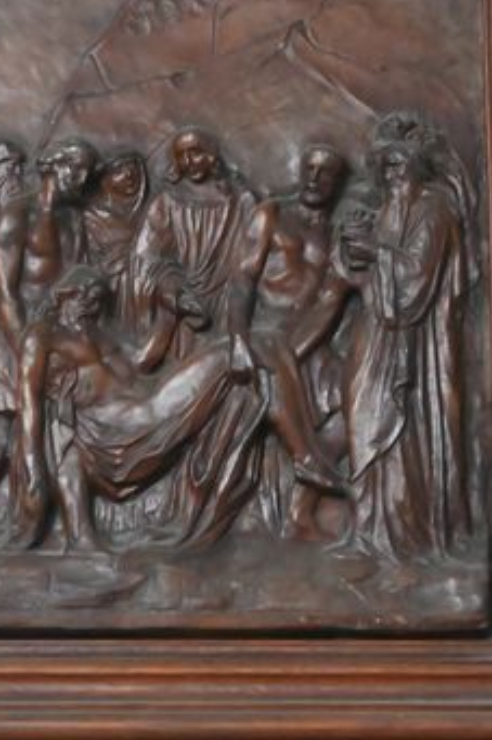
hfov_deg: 9.0
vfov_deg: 13.5
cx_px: 202
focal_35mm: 152
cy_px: 258
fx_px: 3119
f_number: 6
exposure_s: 1/25
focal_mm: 74
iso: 25600
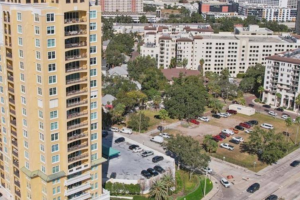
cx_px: 114
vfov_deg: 28.6
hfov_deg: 41.6
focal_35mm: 47
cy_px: 91
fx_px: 392
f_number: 2.8
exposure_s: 1/5000
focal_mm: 8.4
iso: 140
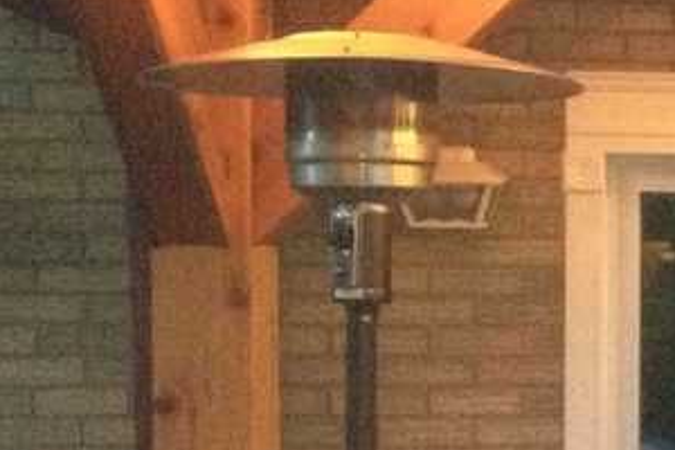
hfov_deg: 11.6
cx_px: 1279
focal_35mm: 162
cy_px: 351
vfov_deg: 8.5
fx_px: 3037
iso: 500
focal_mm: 4.28
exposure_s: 1/16
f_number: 2.4
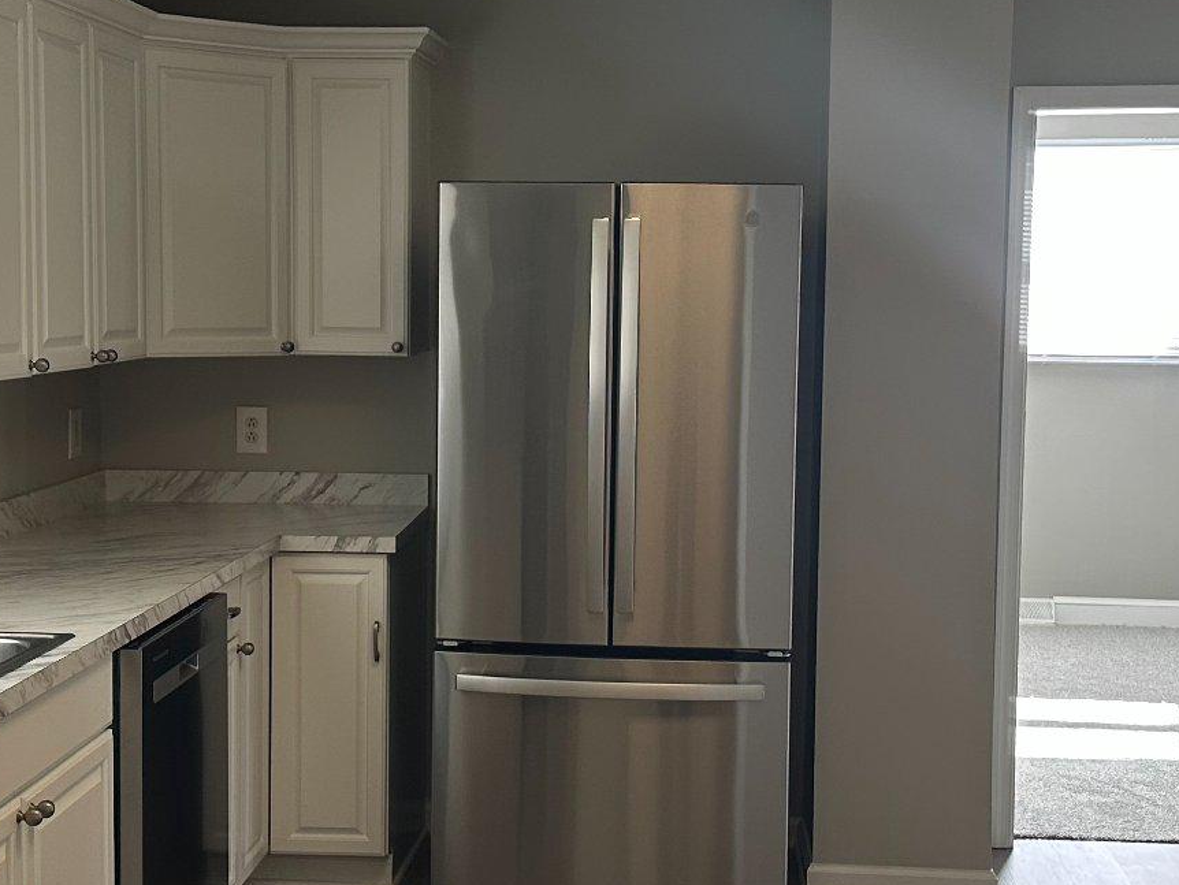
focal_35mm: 57
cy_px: 419
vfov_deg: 25.7
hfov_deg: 33.8
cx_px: 570
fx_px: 1942
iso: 160
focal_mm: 6.86
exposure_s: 1/120
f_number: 1.78
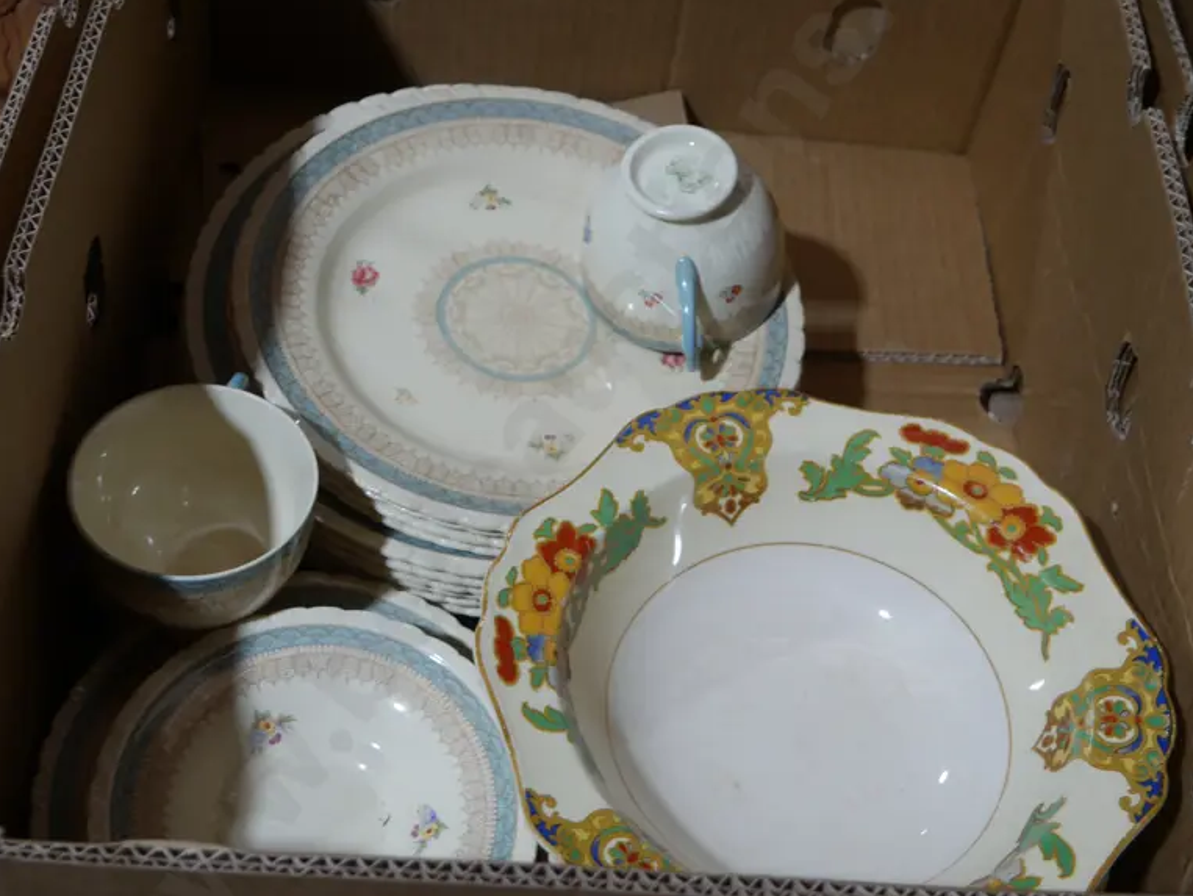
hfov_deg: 37.5
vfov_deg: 28.5
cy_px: 360
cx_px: 595
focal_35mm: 51
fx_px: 1758
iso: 200
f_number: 4.1
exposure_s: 1/80
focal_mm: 19
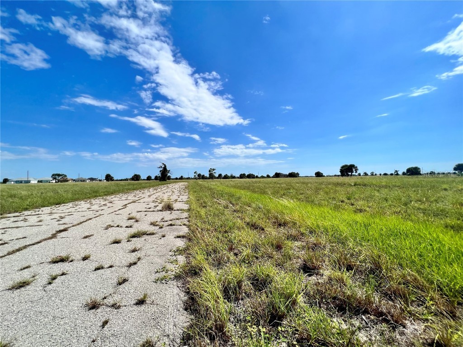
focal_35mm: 13
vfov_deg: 89.9
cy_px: 174
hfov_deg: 106.2
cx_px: 232
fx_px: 174
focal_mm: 1.57
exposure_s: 1/3534
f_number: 1.8
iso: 32
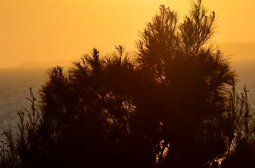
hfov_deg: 4.6
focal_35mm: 453
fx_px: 3202
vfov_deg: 3.0
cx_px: 234
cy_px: 66
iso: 400
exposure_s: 1/4000
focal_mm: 125
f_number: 5.6
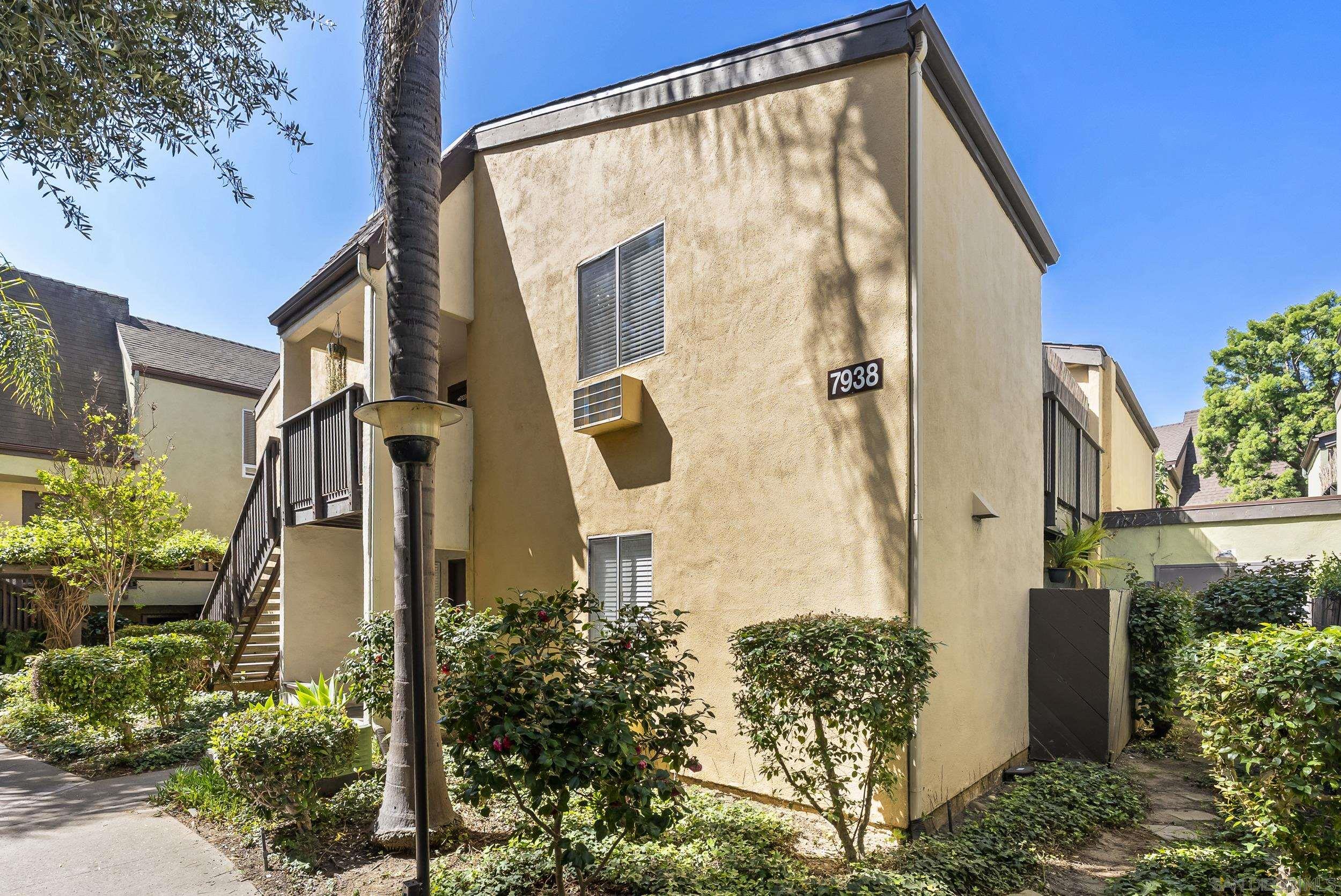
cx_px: 670
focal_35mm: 16
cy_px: 448
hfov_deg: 96.7
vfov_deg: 73.8
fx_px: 596
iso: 500
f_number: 8
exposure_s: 1/250
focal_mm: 16
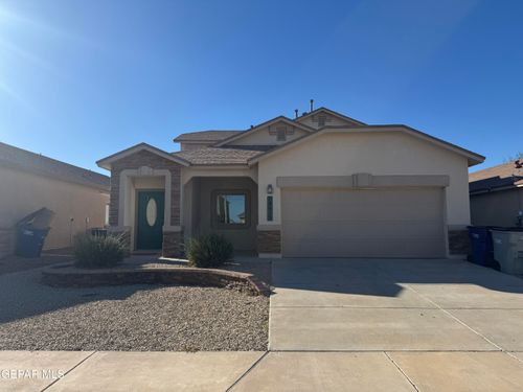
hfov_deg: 71.6
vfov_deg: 56.8
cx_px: 262
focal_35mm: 24
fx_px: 363
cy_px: 196
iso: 80
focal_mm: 6.76
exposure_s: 1/5348
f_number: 1.78
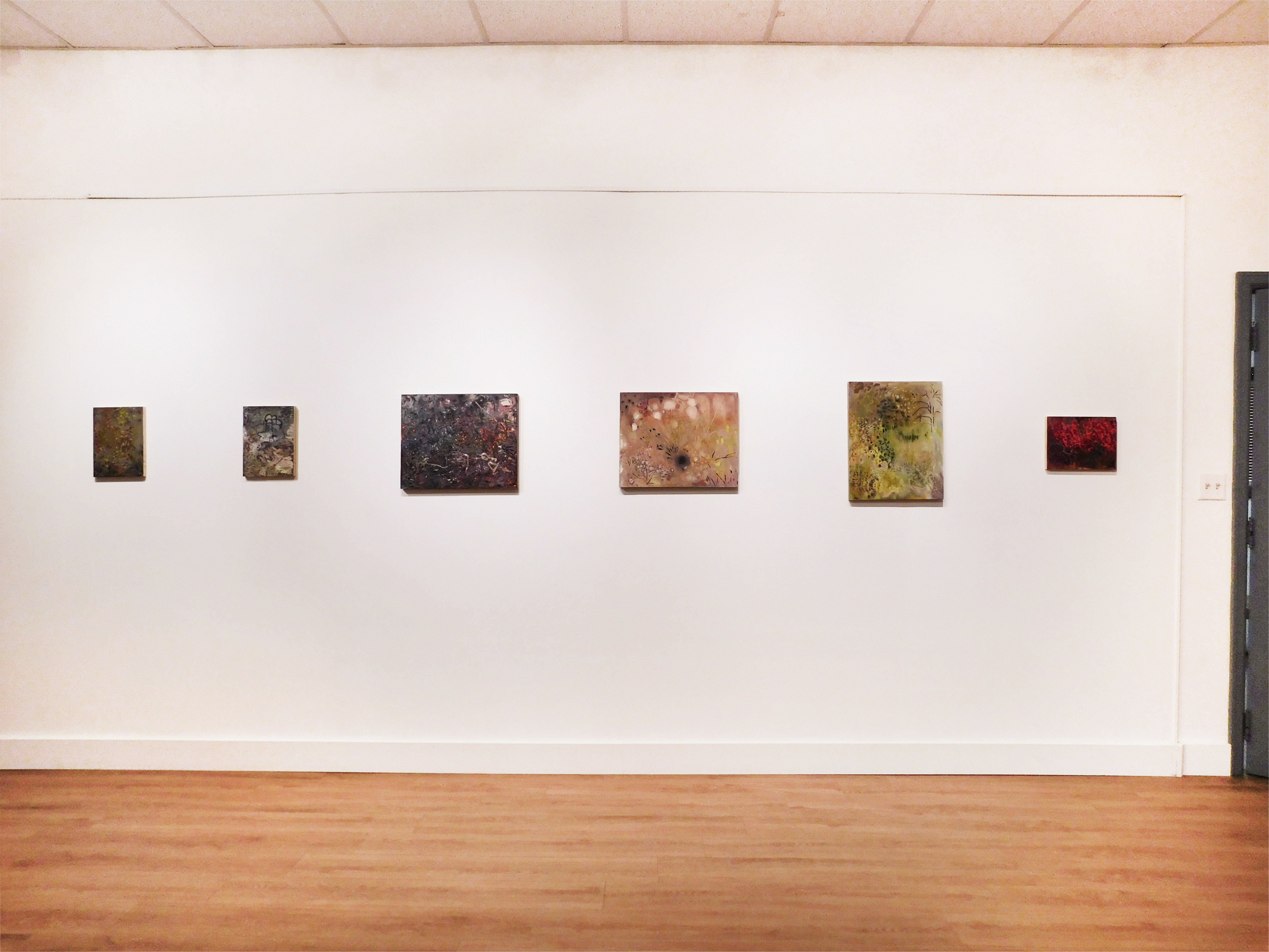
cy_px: 476
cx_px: 634
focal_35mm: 24
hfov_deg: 71.6
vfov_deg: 56.8
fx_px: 880
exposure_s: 1/60
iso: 125
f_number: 3
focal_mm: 4.1
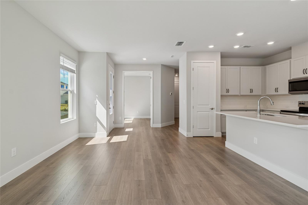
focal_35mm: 15
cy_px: 102
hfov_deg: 100.4
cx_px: 154
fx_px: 128
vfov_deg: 77.3
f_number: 7.1
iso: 100
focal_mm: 10
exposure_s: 1/25
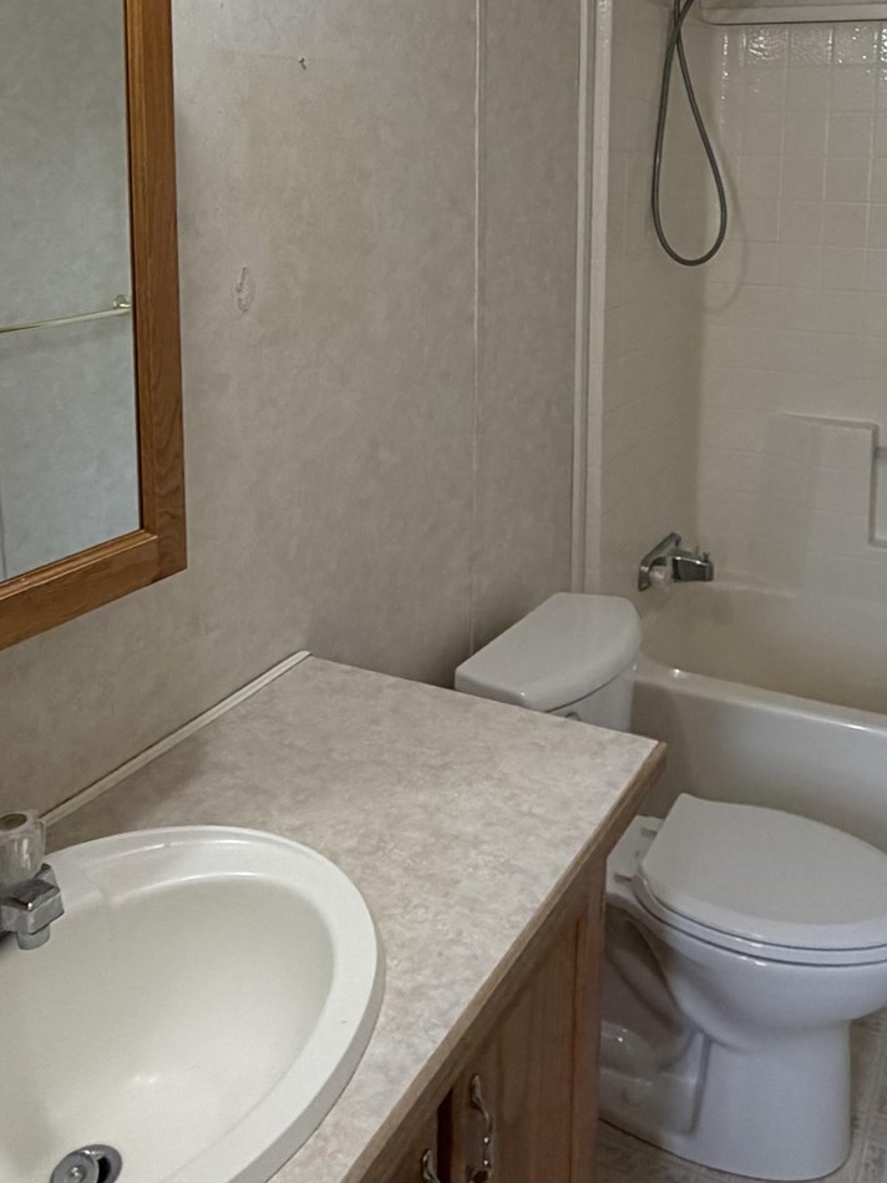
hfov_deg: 41.4
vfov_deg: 51.9
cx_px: 569
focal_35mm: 34
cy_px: 314
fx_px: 1161
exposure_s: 1/121
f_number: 2.2
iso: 200
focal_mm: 2.22
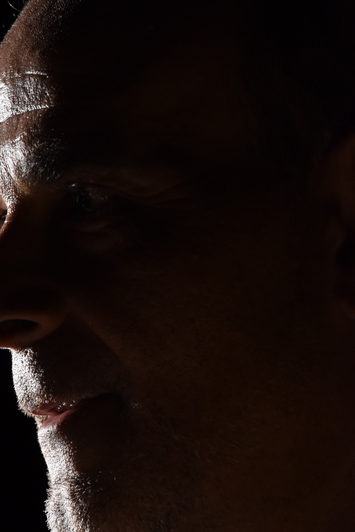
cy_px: 302
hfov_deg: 3.6
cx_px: 30
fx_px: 5620
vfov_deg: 5.4
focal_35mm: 380
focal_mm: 200
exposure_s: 1/100
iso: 2000
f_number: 5.6
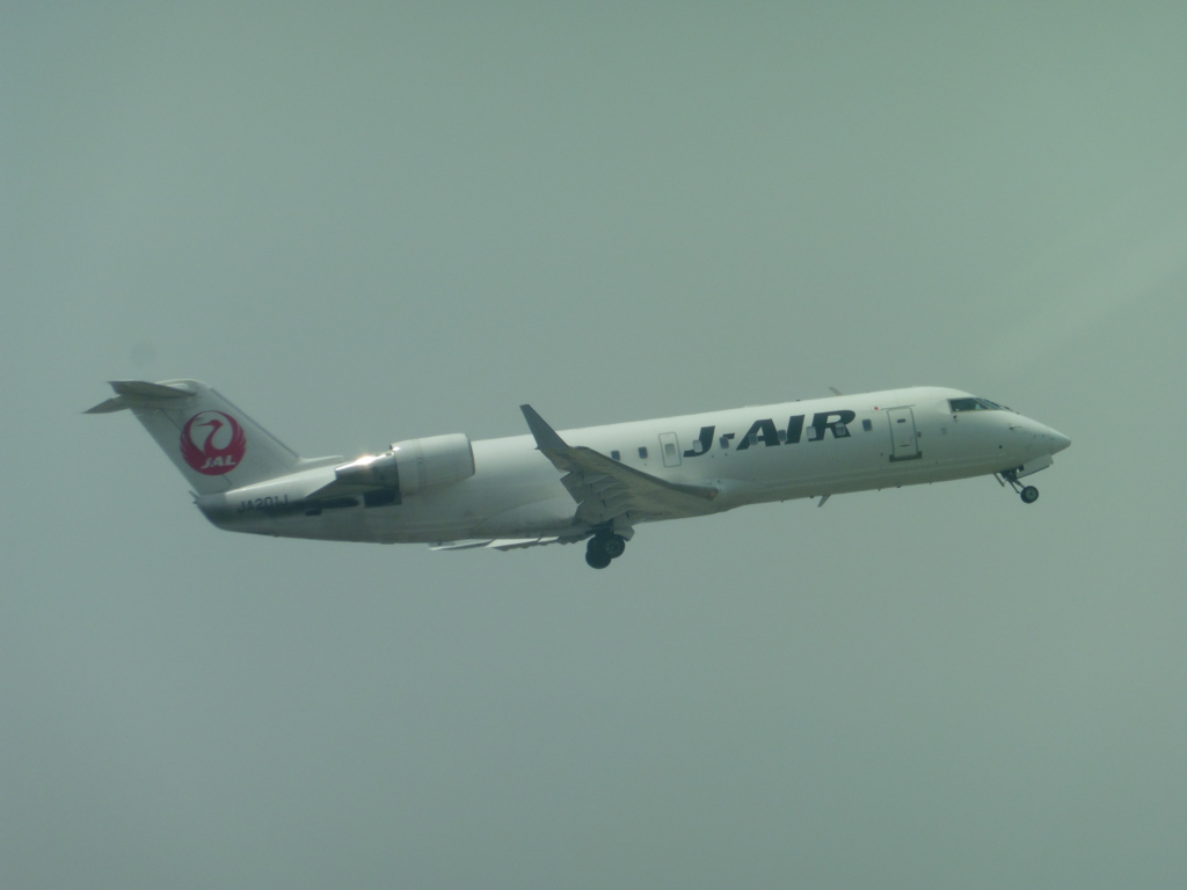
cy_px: 445
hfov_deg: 5.1
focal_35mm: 386
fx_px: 13236
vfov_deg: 3.9
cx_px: 594
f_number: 6.3
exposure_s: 1/800
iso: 100
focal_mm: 68.9
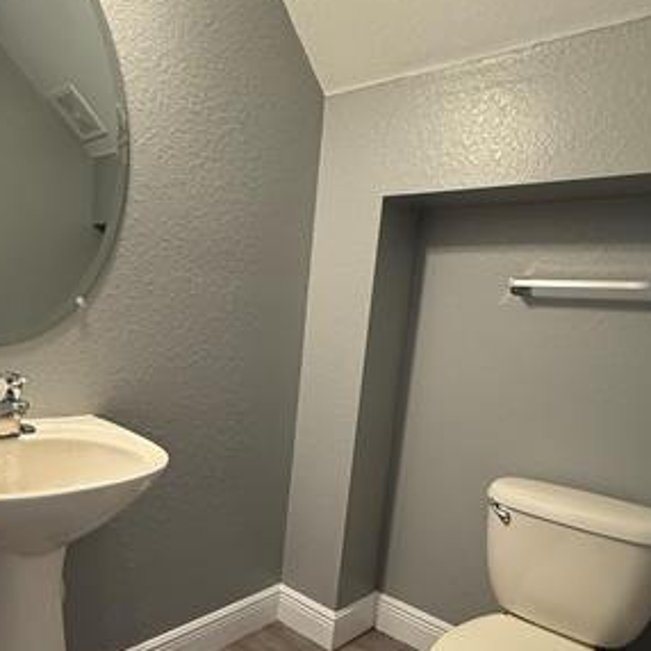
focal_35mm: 26
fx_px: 553
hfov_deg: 60.9
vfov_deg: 60.0
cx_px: 300
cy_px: 412
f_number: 2.2
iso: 250
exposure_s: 1/60
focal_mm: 2.22
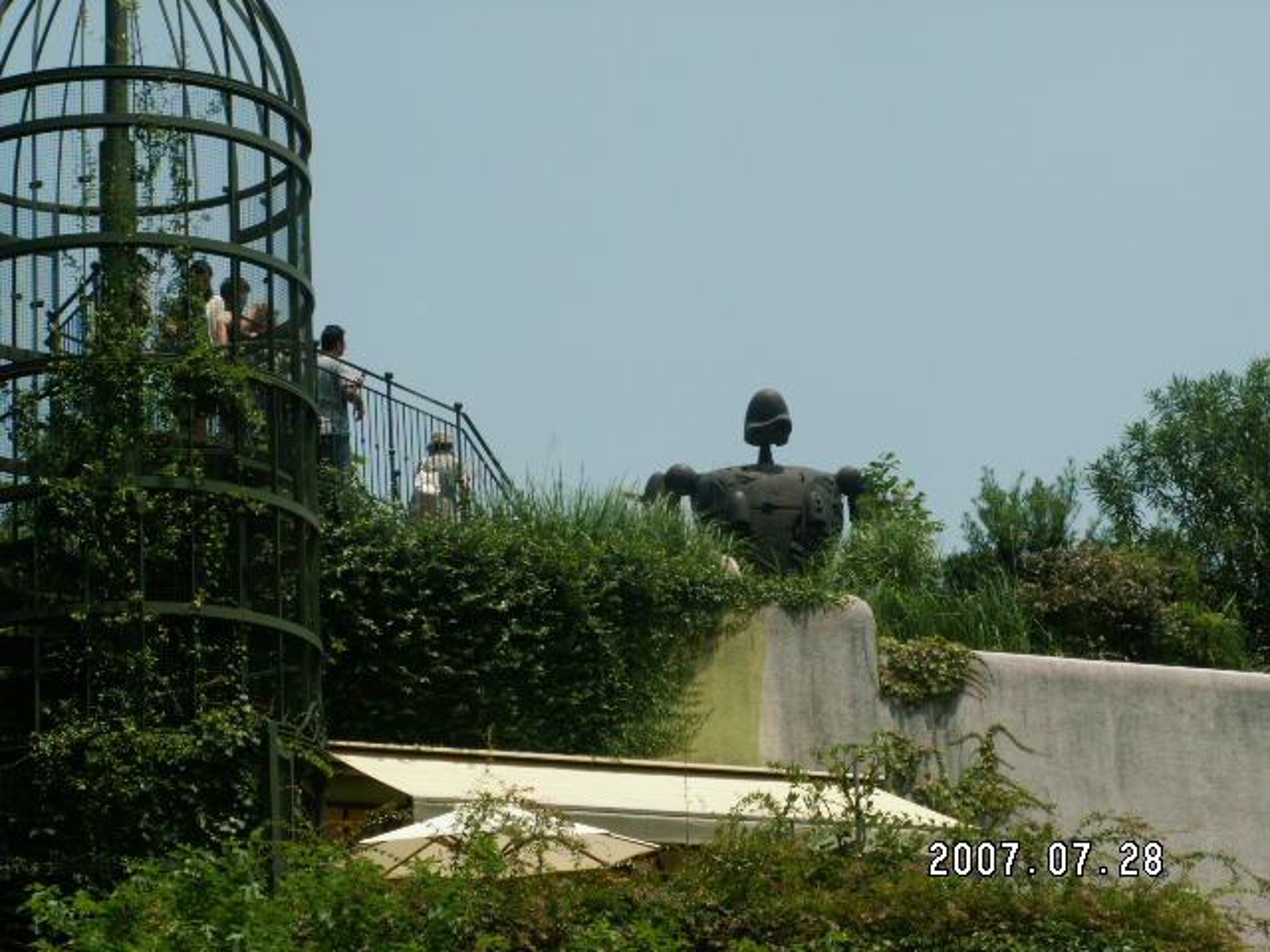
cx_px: 635
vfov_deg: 13.5
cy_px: 476
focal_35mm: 110
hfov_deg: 17.9
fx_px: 4036
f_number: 8
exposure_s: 1/250
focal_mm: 17.99
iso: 50
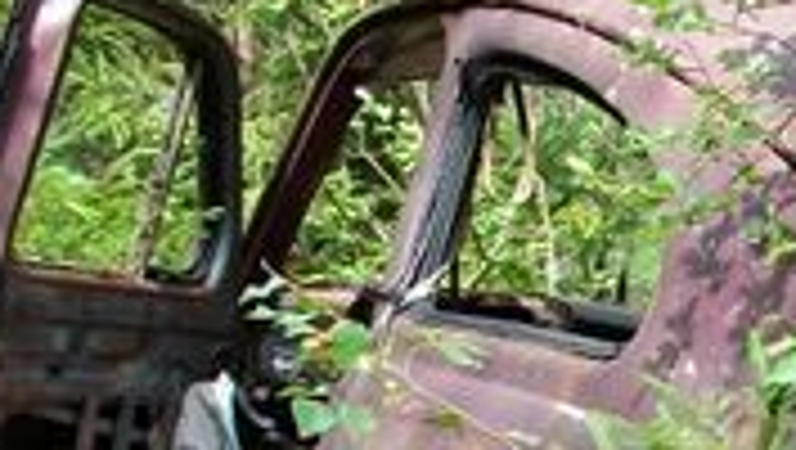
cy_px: 526
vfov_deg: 9.5
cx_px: 872
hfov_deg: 16.5
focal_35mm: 126
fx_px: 2662
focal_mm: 5.7
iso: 80
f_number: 2.9
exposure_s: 1/95.4
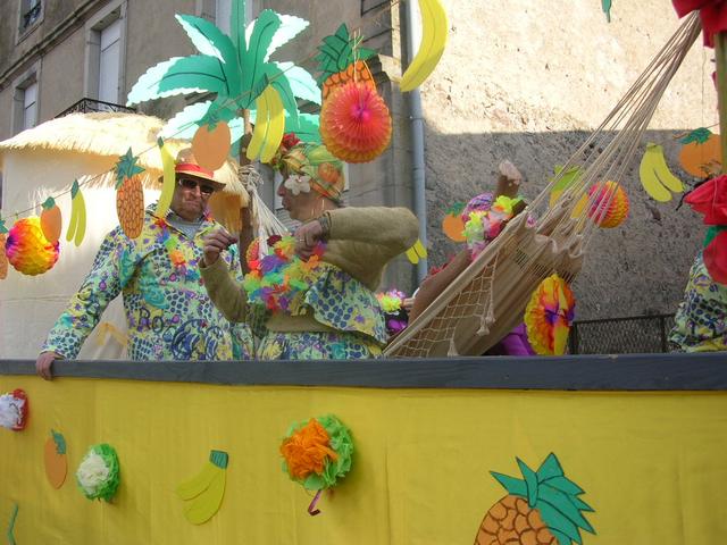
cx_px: 364
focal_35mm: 37
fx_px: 777
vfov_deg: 38.7
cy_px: 272
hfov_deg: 50.1
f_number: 2.9
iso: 50
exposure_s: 1/443
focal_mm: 6.2
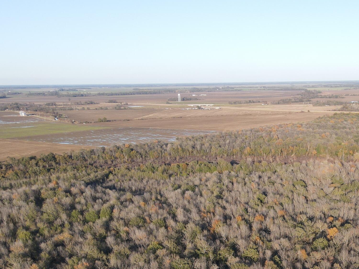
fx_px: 498
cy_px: 267
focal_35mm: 48
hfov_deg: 37.3
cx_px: 317
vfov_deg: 28.5
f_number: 2.8
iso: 110
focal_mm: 4.5
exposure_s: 1/320
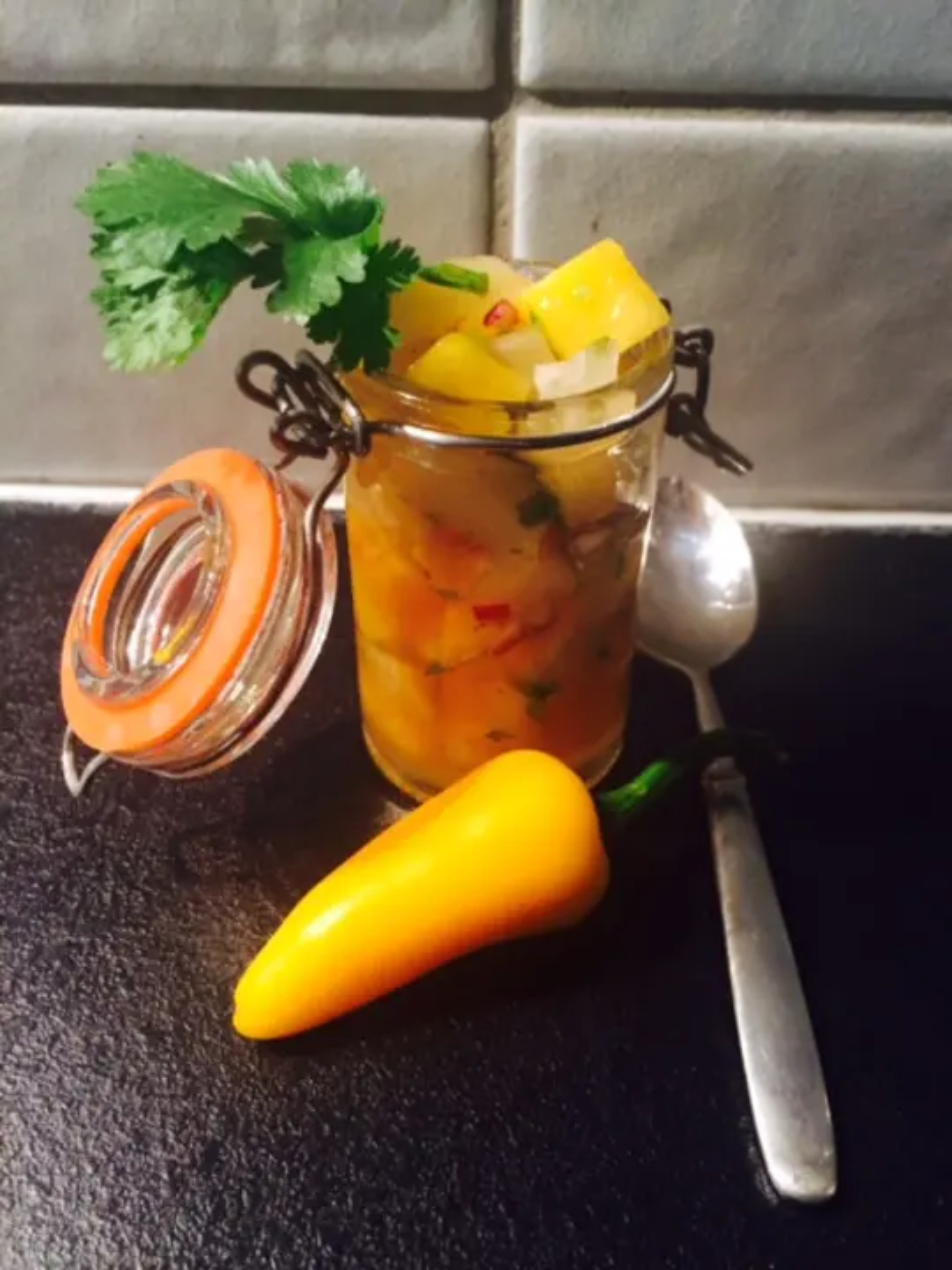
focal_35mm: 29
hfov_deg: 48.2
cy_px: 635
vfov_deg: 61.7
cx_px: 476
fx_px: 1063
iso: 320
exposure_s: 1/20
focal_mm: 4.15
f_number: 2.2
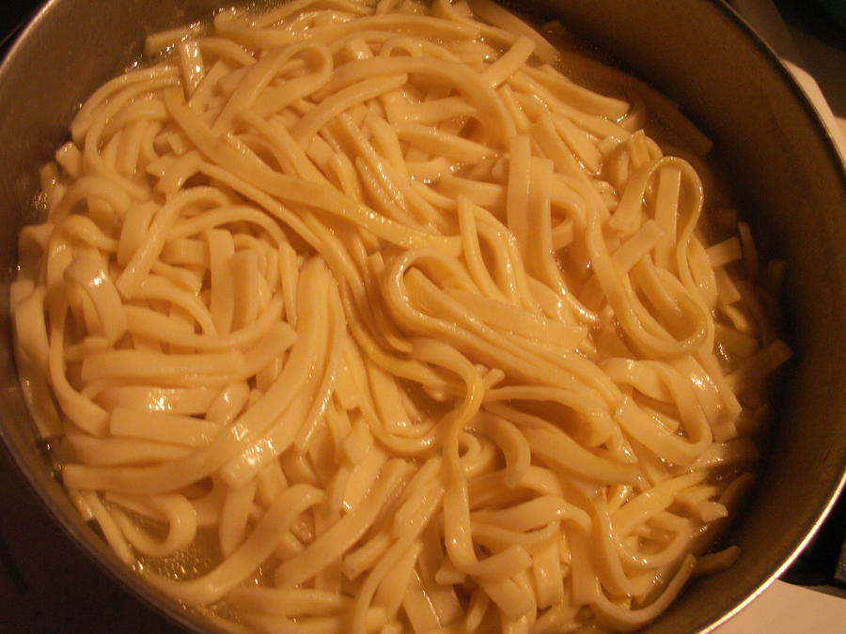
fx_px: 855
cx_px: 423
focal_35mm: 35
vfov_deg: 40.7
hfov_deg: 52.6
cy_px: 317
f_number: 2.8
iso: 160
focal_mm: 5.86
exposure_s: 1/13
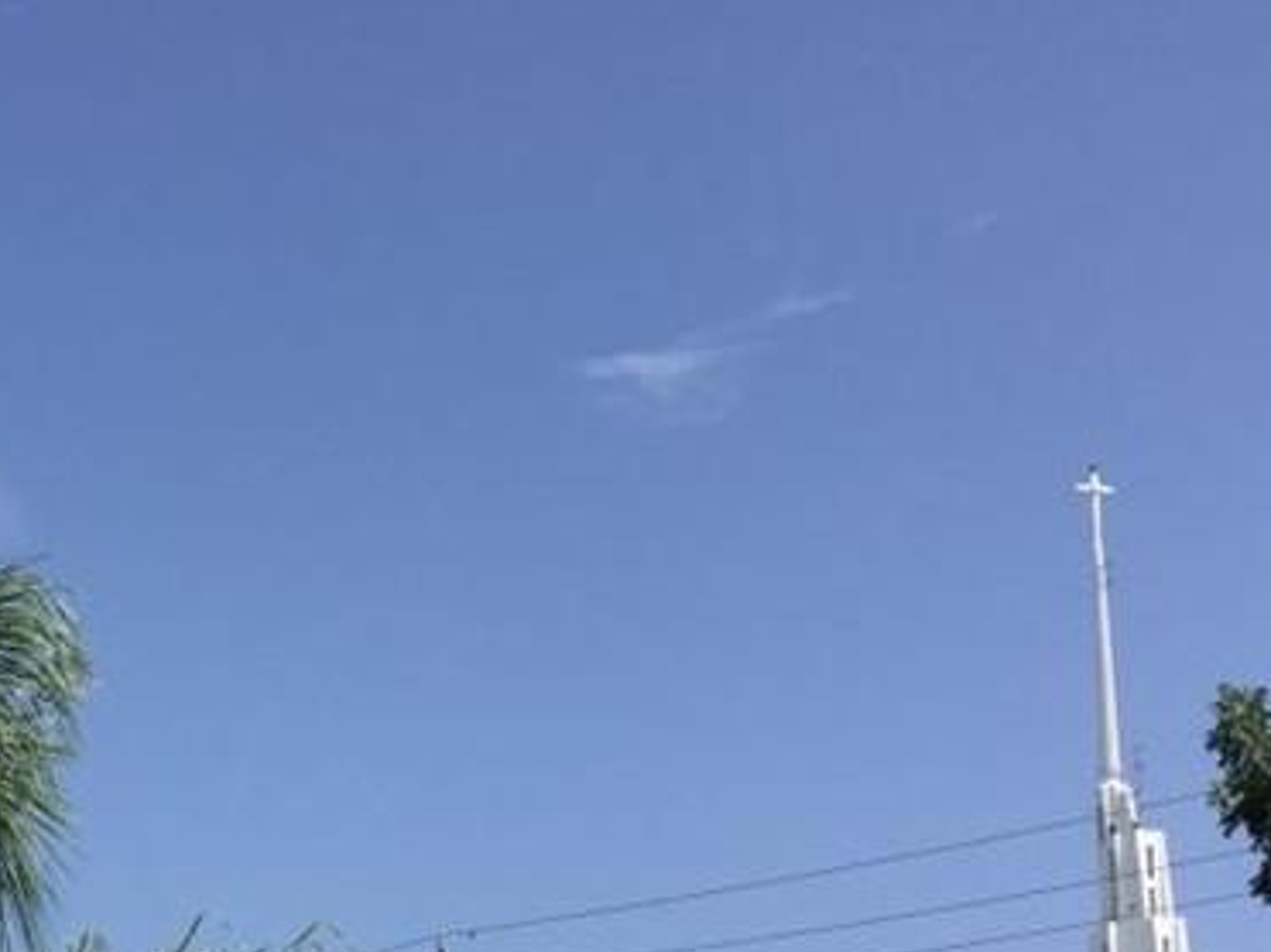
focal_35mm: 80
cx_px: -46
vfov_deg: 17.3
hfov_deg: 23.3
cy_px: 1248
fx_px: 2936
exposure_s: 1/2639
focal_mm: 4.15
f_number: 2.2
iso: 32
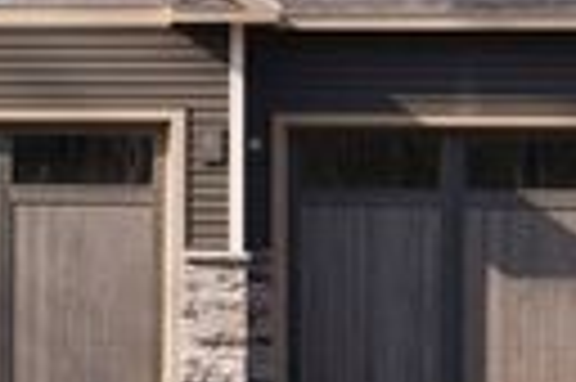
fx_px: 2429
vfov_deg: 9.0
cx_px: -302
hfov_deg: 12.8
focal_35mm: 152
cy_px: 124
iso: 100
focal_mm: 26
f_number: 10
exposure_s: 1/80
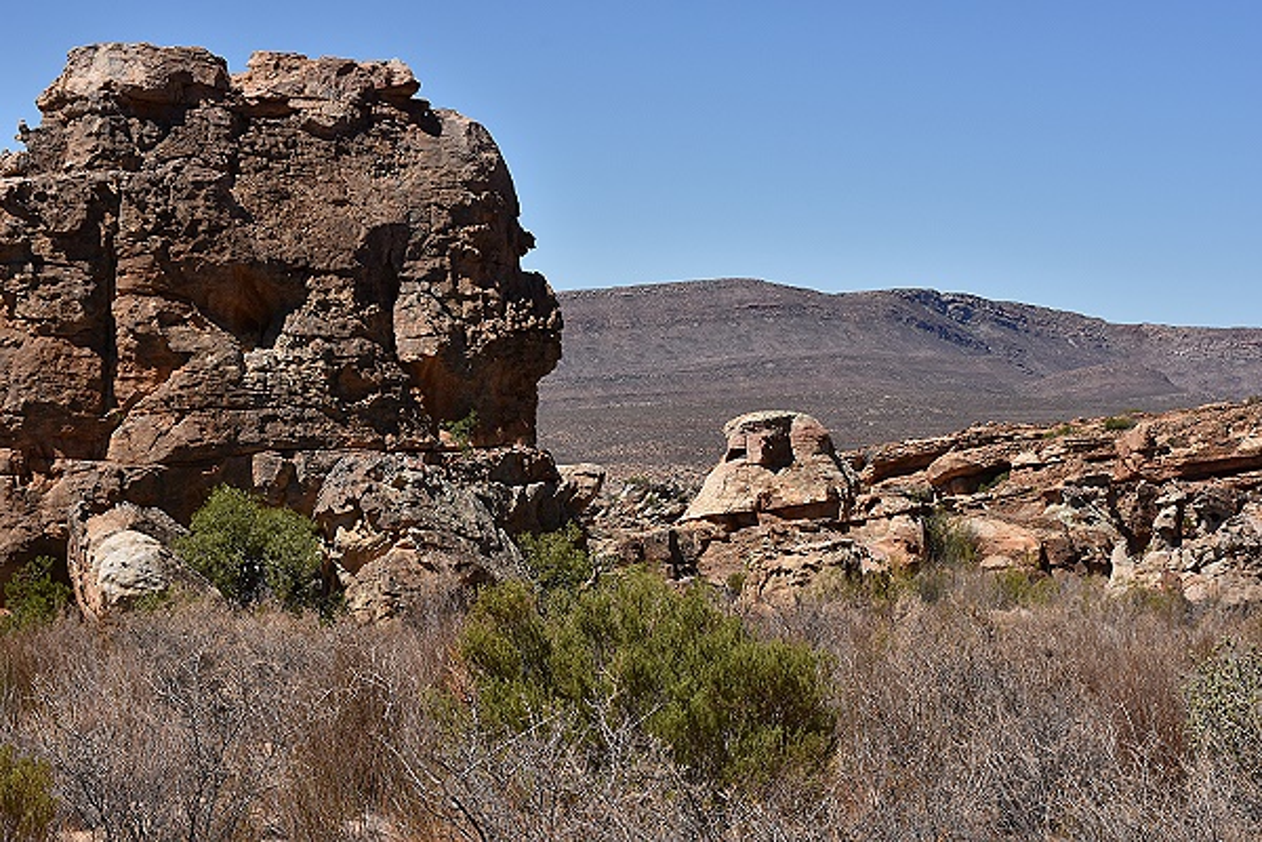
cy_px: 421
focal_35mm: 72
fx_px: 2524
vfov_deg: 18.9
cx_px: 631
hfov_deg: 28.1
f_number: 10
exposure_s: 1/1000
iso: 200
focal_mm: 48
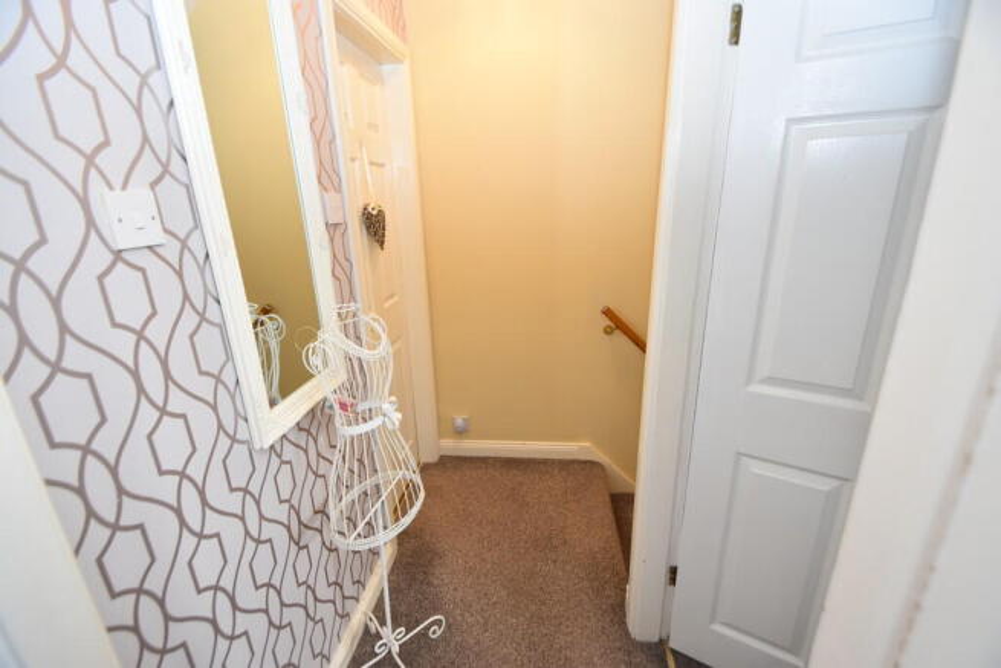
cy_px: 334
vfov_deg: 77.4
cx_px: 500
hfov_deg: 100.4
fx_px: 417
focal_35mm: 15
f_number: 4.5
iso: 800
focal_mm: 10
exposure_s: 1/80
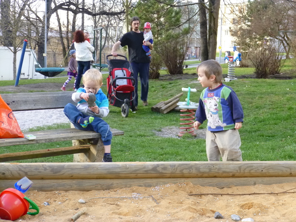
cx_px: 148
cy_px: 111
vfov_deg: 22.9
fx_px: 547
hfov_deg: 30.3
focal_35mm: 64
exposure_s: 1/80
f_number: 4.5
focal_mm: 11.5
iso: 200
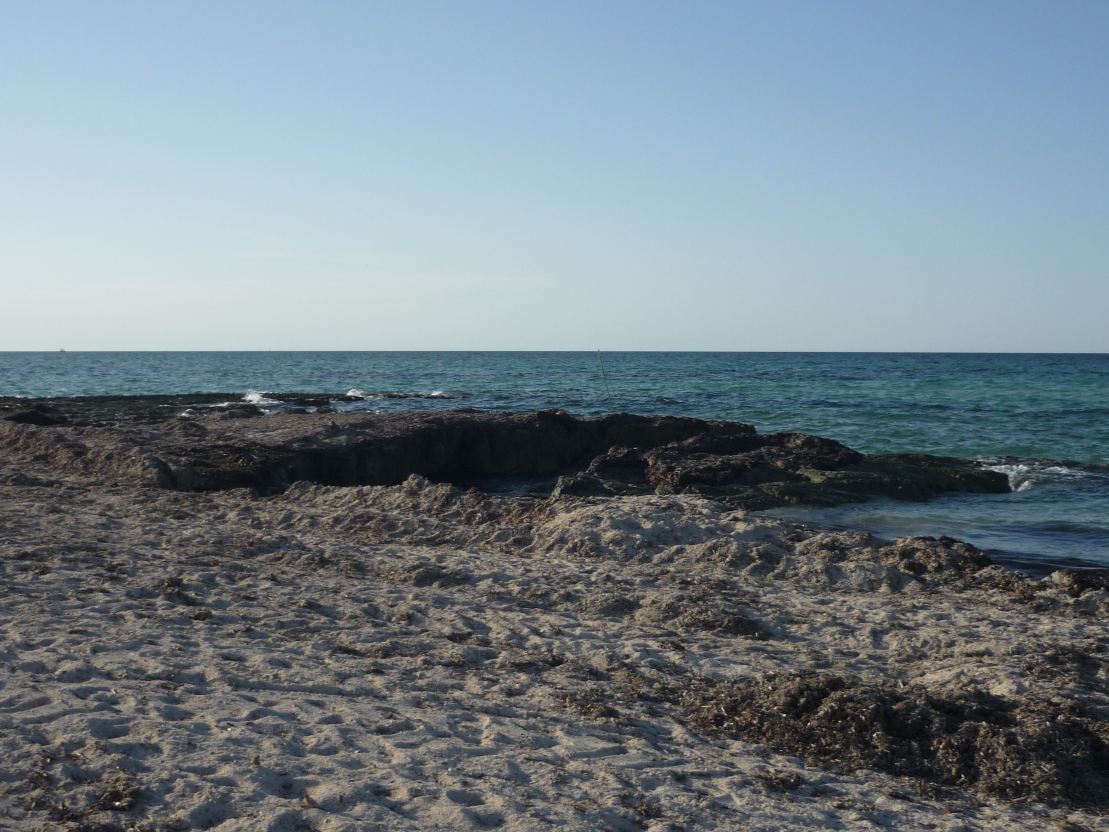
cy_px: 416
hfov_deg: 43.9
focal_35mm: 43
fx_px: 1378
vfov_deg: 33.6
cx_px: 554
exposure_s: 1/200
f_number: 8
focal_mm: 5.5
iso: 100
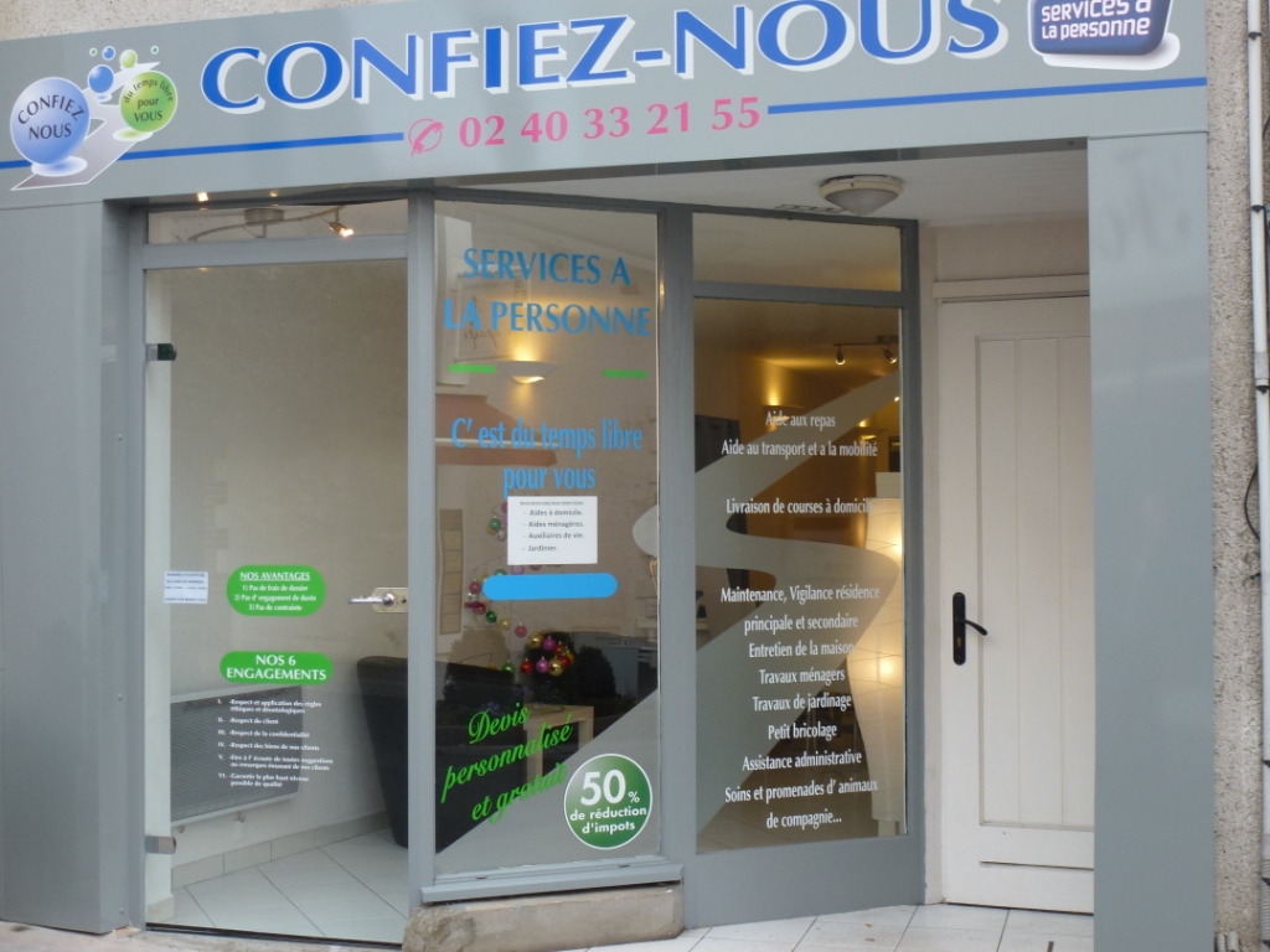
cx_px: 635
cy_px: 476
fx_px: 1798
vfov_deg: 29.7
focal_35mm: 49
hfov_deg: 38.9
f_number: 4.1
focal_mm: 8.7
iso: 125
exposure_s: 1/80
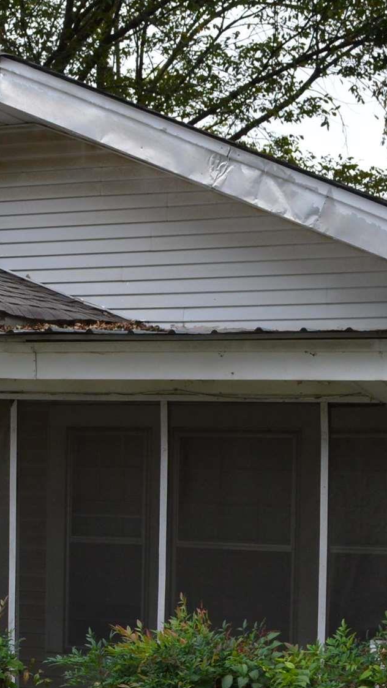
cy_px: 517
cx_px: -42
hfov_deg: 11.6
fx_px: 1880
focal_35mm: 103
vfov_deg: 20.6
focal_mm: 24
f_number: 5.6
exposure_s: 1/125
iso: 280
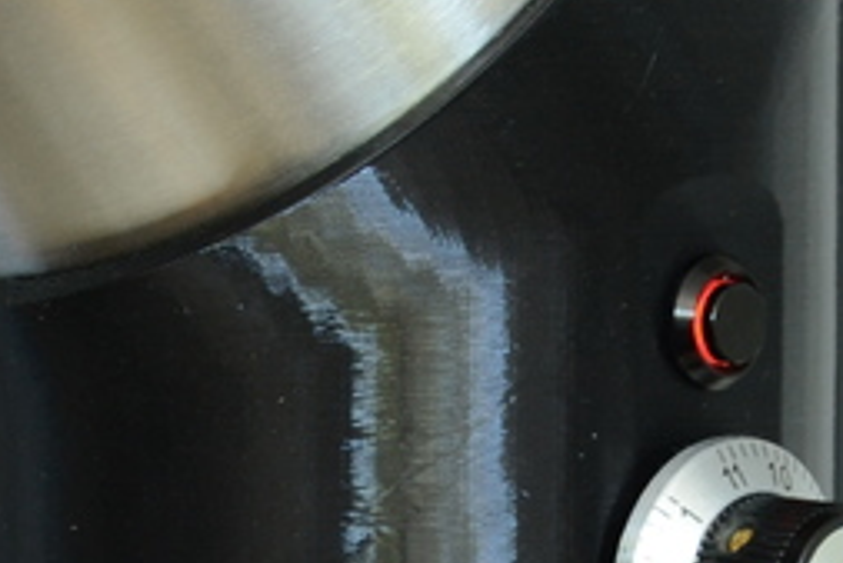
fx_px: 7826
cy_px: 528
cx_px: 463
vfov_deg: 4.1
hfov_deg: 6.2
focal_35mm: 334
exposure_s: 1/6
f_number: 7.1
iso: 400
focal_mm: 55
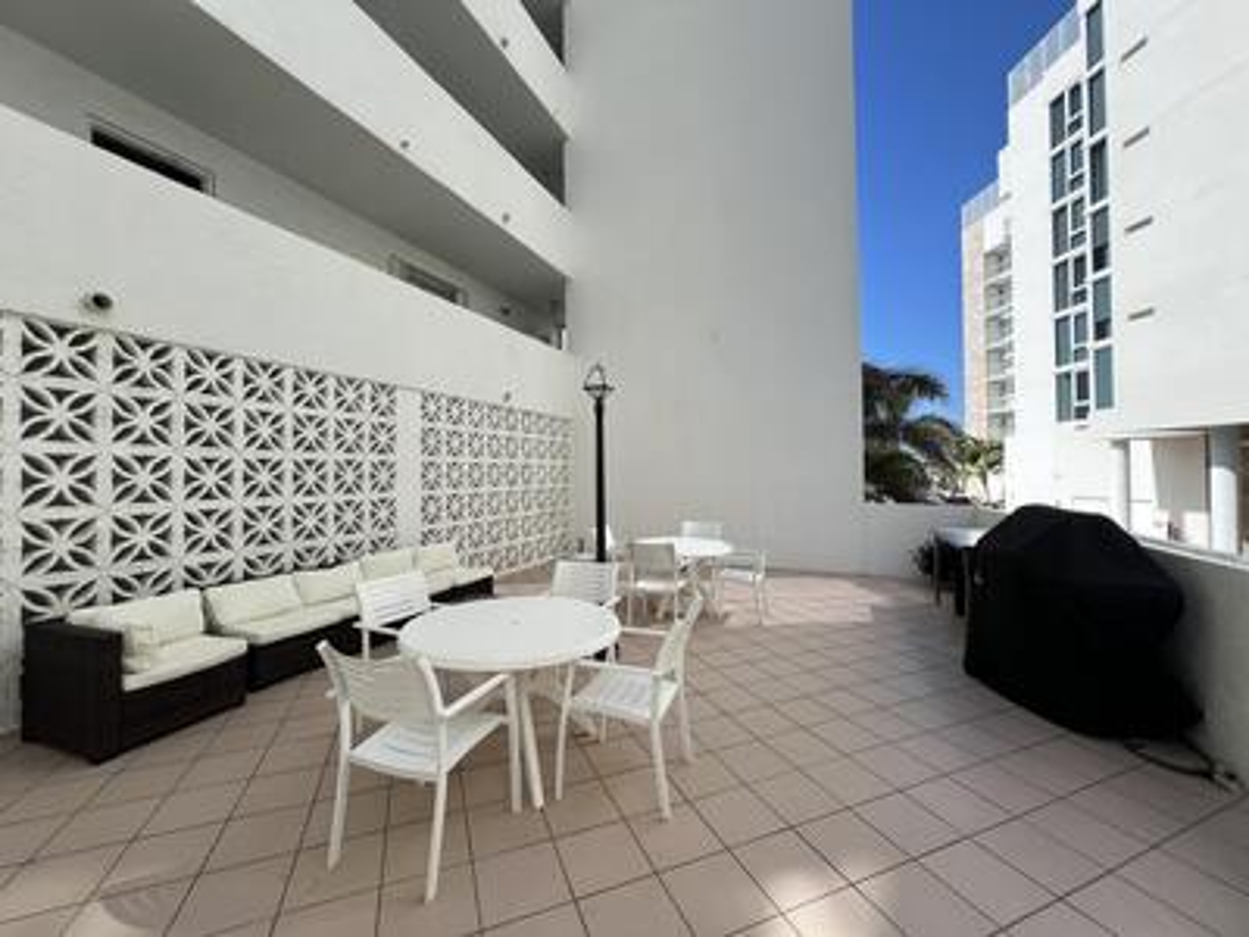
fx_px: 469
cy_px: 468
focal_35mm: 13
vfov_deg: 89.9
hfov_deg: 106.2
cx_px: 624
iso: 32
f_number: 1.8
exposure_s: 1/1119
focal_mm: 1.57
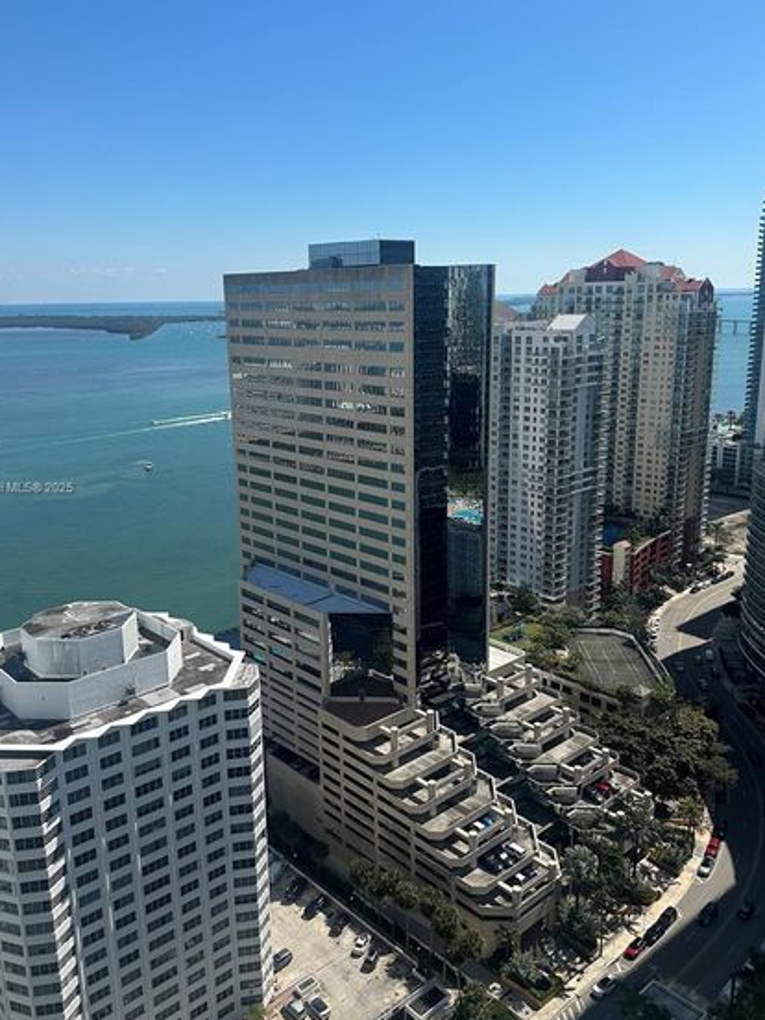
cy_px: 489
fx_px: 855
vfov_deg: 61.6
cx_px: 347
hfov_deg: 48.2
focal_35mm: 29
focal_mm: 6.86
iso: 80
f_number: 1.78
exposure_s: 1/6211
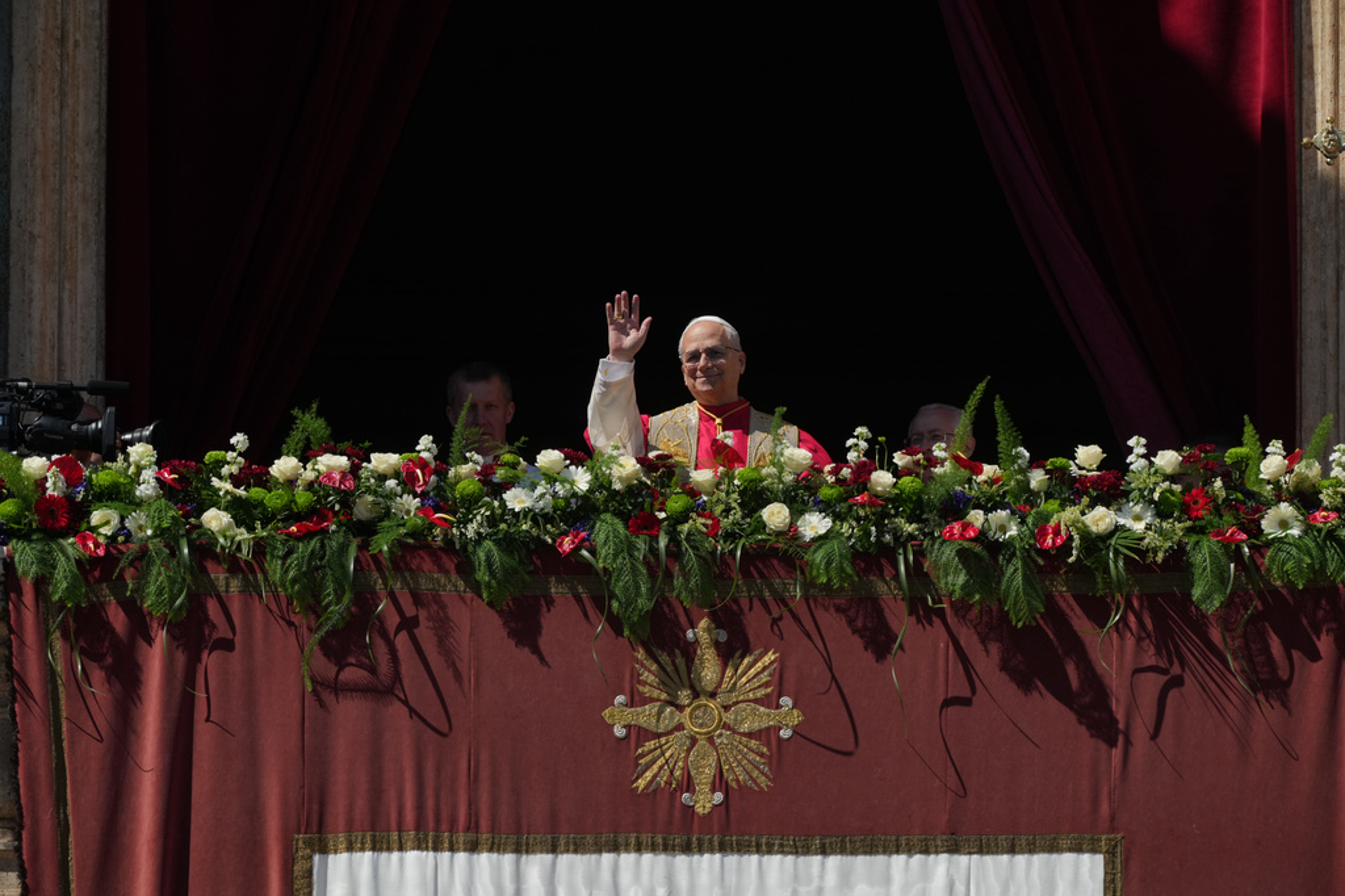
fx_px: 31371
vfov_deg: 1.6
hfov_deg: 2.5
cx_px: 672
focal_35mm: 840
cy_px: 448
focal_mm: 840
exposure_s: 1/3200
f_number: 8
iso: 640
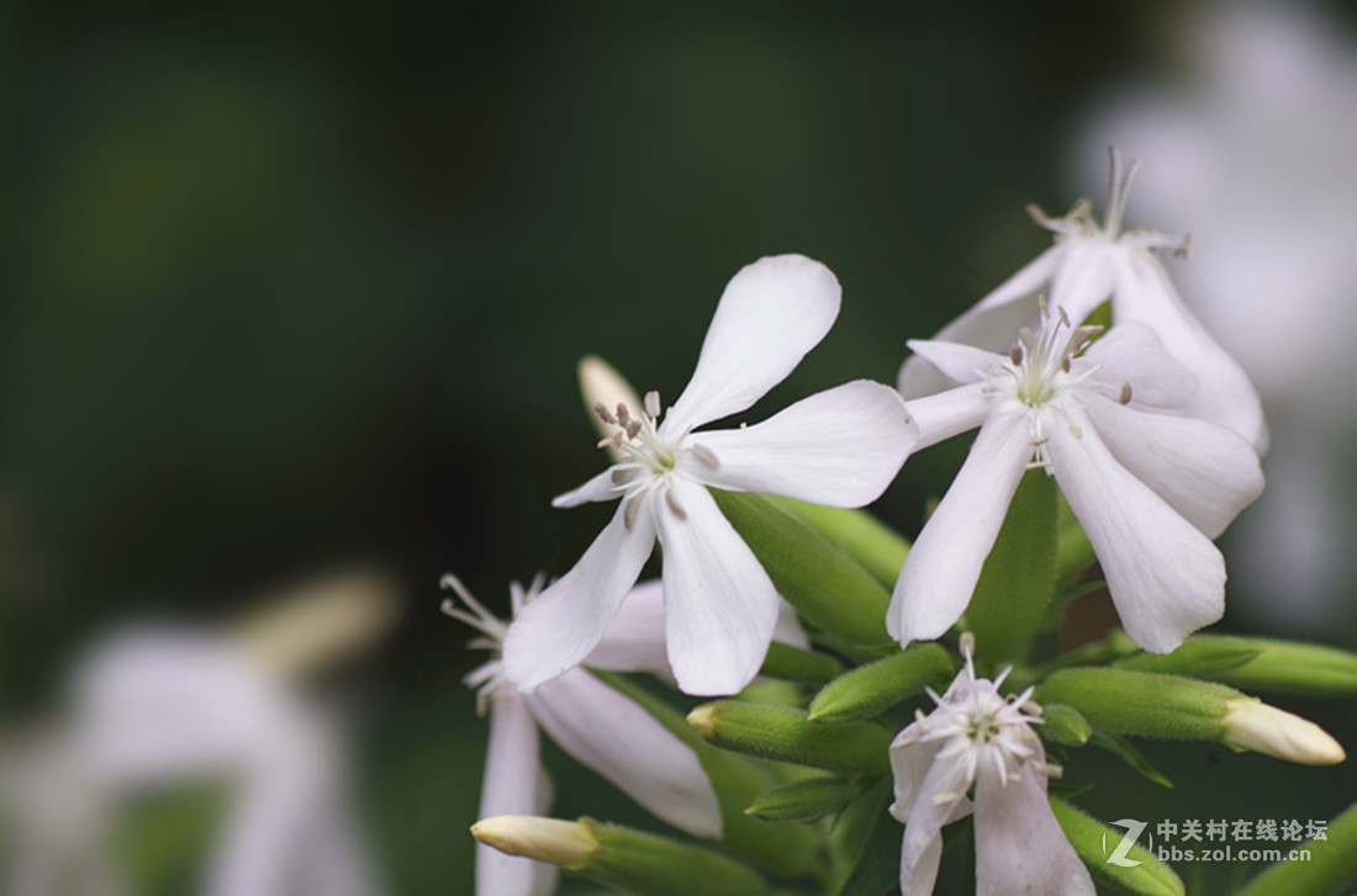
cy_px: 448
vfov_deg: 3.0
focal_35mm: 450
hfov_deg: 4.6
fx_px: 16916
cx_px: 678
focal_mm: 300
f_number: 8
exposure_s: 1/125
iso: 100
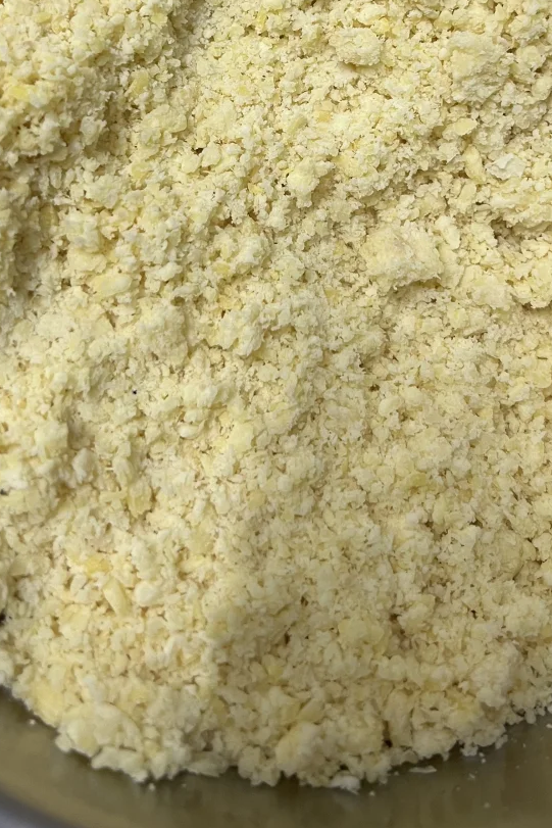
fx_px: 1103
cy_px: 118
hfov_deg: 28.1
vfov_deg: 38.8
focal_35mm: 48
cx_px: 299
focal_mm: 5.7
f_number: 1.5
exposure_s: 1/50
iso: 64
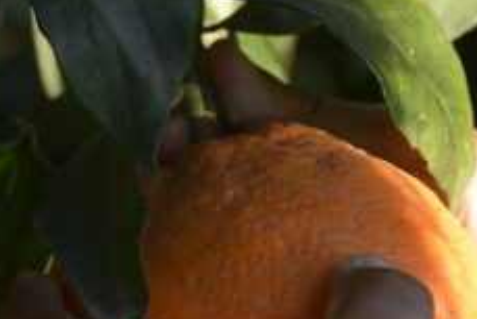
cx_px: 385
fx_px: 2294
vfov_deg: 7.9
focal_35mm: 173
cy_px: 290
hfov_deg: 11.8
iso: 125
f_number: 3.8
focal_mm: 32.8
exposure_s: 1/250
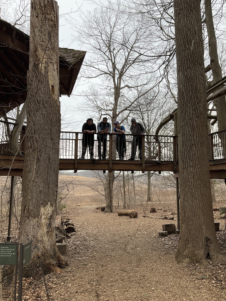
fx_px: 252
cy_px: 150
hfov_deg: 48.2
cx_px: 113
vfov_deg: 61.7
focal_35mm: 29
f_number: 1.8
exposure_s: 1/473
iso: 25
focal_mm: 3
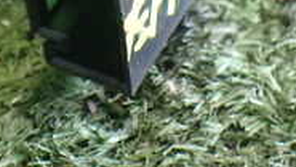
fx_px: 832
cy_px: -75
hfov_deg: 20.1
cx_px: 85
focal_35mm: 106
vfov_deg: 11.0
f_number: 2.3
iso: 800
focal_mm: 5.4
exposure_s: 1/50
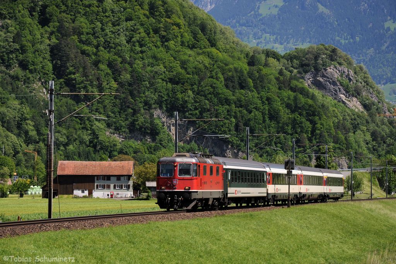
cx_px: 198
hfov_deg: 13.0
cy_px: 132
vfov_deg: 8.7
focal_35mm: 158
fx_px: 1733
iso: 200
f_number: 9
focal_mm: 105
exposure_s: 1/640
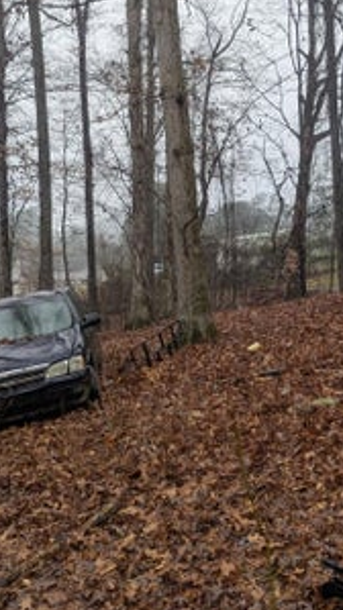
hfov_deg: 27.9
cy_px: 279
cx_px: 258
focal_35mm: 42
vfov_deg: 48.3
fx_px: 680
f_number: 1.85
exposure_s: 1/455
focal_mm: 6.81
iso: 304
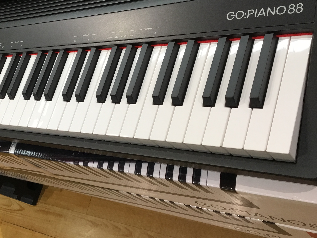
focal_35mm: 46
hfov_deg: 40.3
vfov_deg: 31.5
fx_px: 421
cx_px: 86
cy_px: 127
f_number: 2.4
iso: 25
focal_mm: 3.3
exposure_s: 1/30
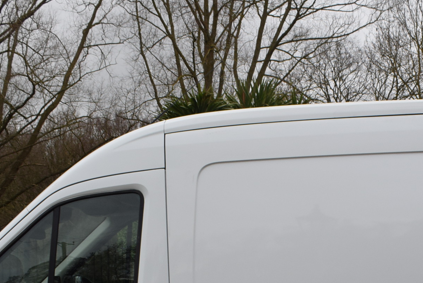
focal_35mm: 67
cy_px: 325
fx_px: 788
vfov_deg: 19.3
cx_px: 296
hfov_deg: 29.8
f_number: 6.3
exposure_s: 1/160
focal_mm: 18
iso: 400
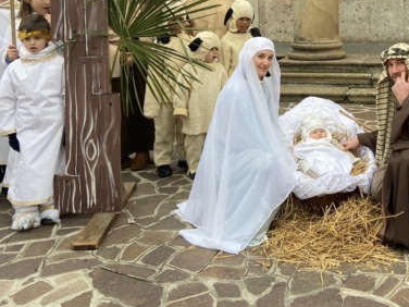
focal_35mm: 47
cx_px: 299
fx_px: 555
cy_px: 54
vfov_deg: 30.0
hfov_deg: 39.5
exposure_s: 1/122
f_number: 1.8
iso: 50
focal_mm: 4.25
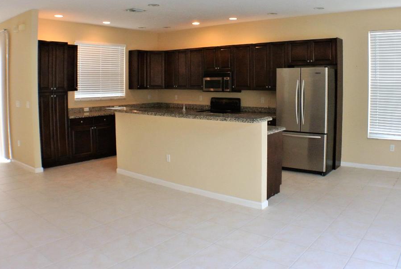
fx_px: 413
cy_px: 105
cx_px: 252
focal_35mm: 37
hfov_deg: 51.3
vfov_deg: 35.9
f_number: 8
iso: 560
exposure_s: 1/30
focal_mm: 11
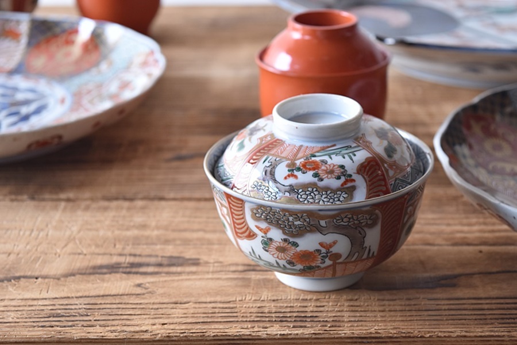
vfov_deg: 16.6
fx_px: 1185
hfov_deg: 24.6
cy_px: 172
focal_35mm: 82
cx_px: 258
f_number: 5.6
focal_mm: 55
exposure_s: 1/10
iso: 400
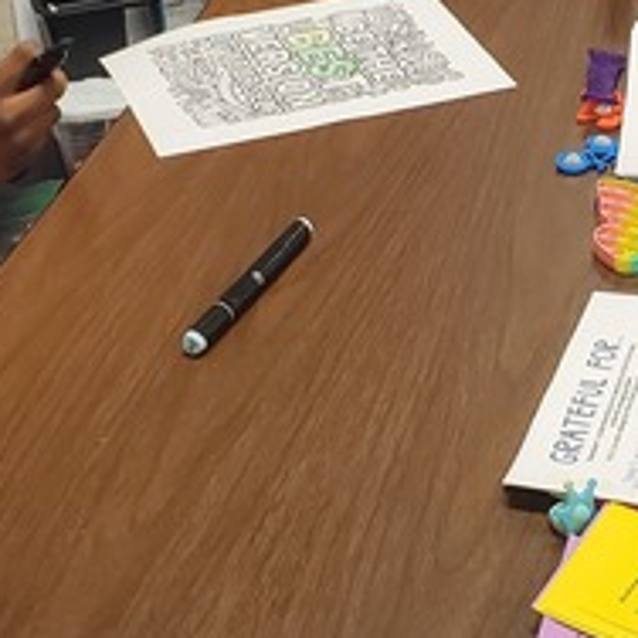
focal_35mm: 98
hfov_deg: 17.7
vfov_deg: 17.7
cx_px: 400
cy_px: 288
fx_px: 2044
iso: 320
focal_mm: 4.3
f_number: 2.4
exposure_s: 1/40
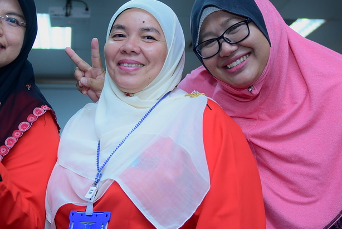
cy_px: 60
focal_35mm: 60
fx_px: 571
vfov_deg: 22.5
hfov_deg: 33.2
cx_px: 133
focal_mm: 24
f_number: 2.8
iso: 1000
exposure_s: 1/250
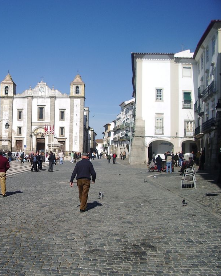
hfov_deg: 31.7
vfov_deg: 40.3
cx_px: 37
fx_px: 376
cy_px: 139
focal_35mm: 46
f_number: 4.3
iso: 50
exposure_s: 1/800
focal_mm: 5.8
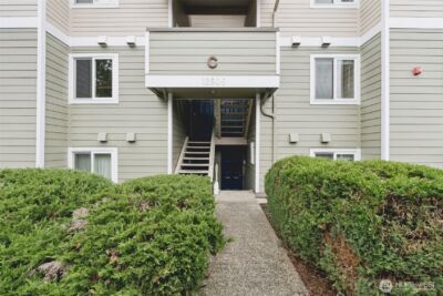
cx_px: 222
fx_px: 185
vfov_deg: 77.4
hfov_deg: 100.4
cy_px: 148
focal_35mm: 15
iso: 200
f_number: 9
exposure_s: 1/25
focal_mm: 10
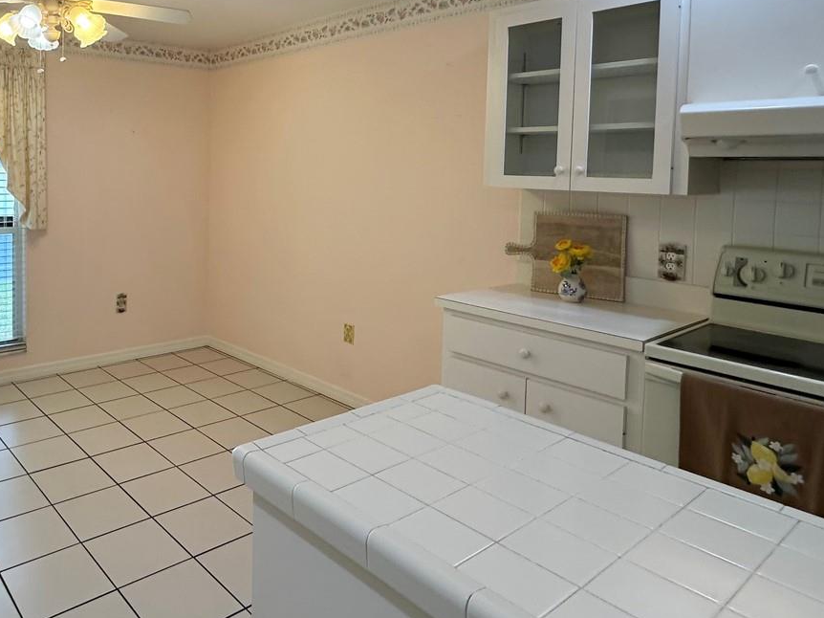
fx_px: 619
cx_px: 202
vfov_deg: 51.8
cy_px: 192
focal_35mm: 26
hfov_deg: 63.2
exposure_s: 1/120
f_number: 2.2
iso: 64
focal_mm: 2.22
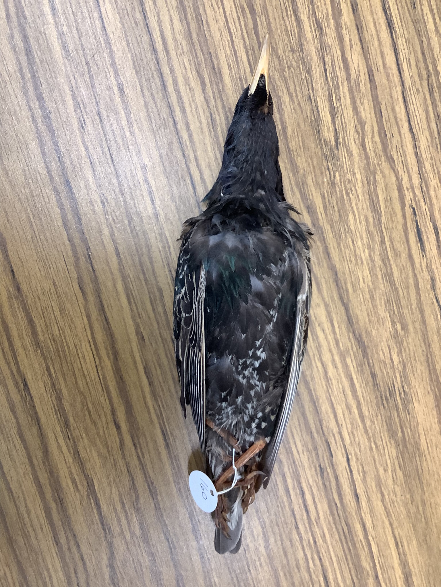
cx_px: 220
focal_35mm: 31
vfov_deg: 58.4
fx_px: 527
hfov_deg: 45.4
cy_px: 294
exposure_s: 1/60
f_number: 2.4
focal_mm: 3.3
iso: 200
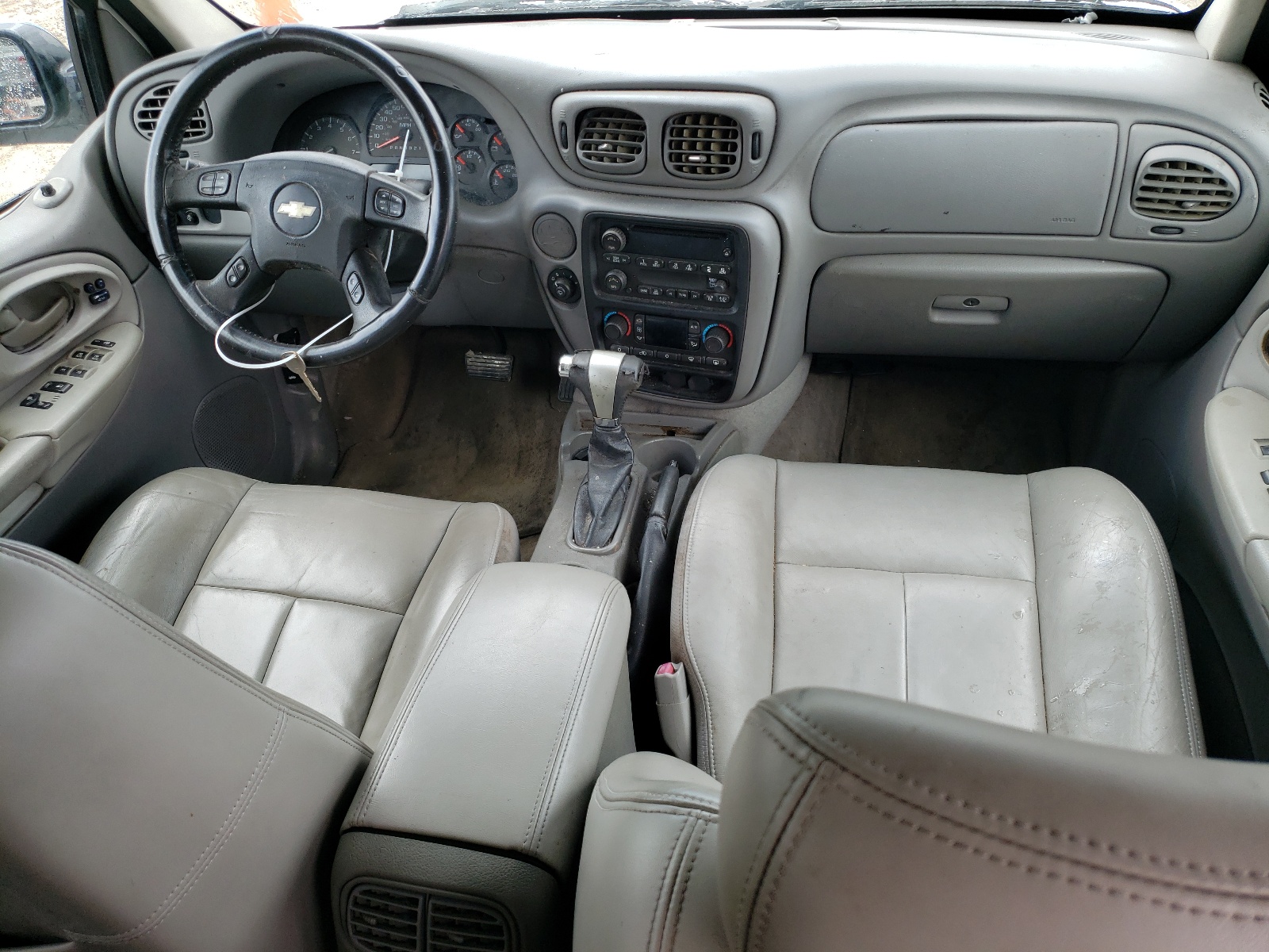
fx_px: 953
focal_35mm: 26
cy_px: 476
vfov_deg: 53.1
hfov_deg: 67.3
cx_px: 634
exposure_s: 1/179
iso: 50
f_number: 1.5
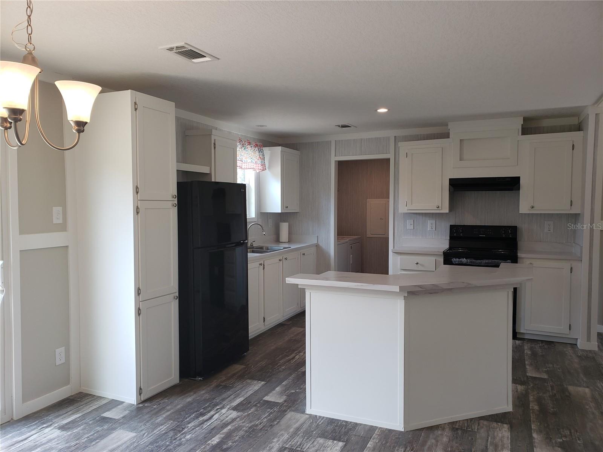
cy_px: 226
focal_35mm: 26
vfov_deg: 53.1
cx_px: 302
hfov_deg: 67.3
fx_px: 453
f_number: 2.4
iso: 64
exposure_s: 1/60
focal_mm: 4.3
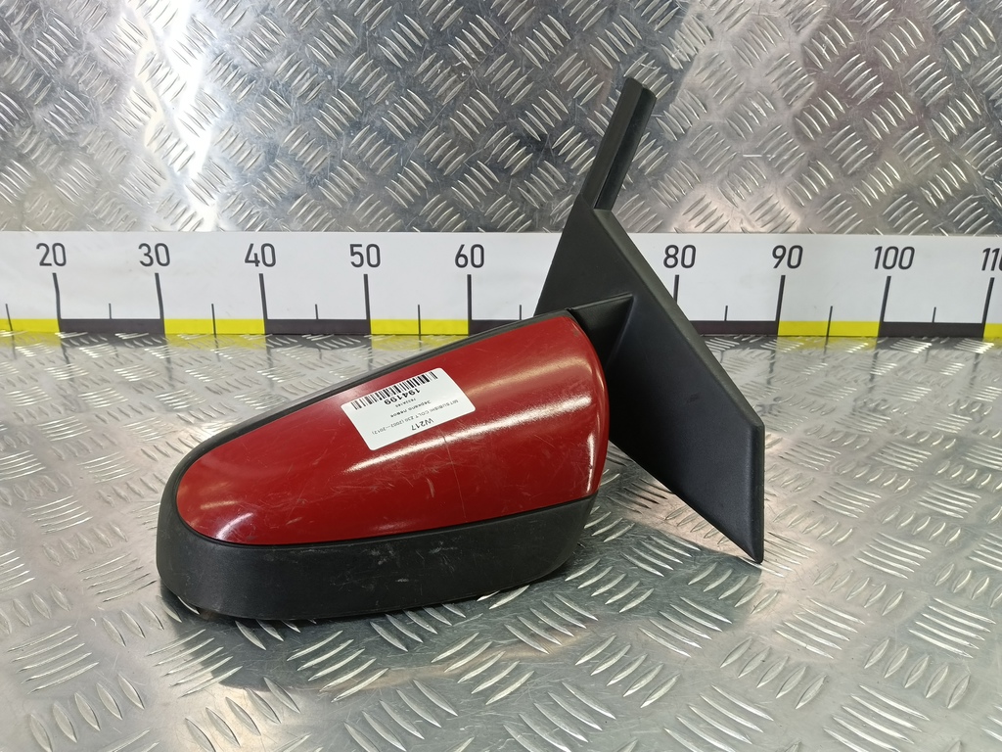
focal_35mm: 23
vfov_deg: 58.9
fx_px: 666
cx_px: 501
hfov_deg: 73.9
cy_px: 376
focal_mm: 4.11
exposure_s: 1/50
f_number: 1.6
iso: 135
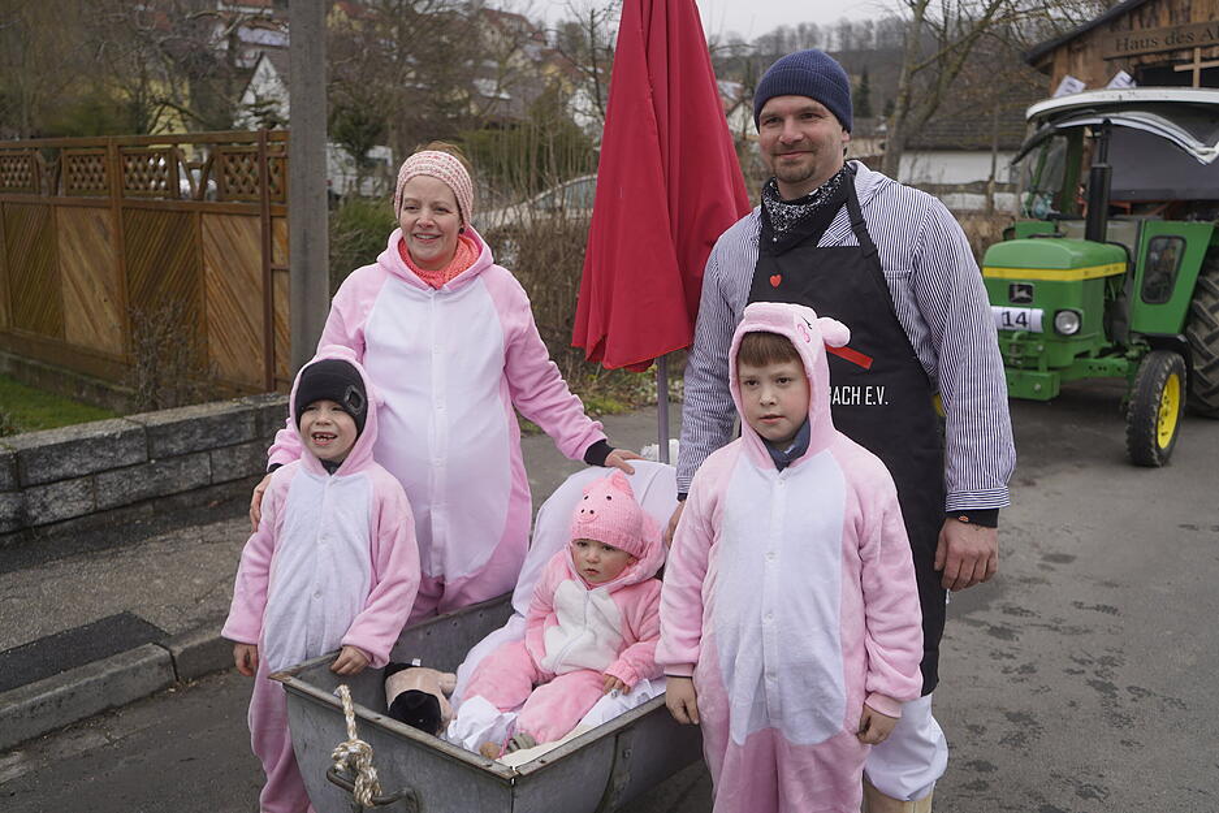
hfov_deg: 61.9
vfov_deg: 43.6
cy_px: 406
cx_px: 610
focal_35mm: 30
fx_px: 1016
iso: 100
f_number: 4
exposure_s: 1/250
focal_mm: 30
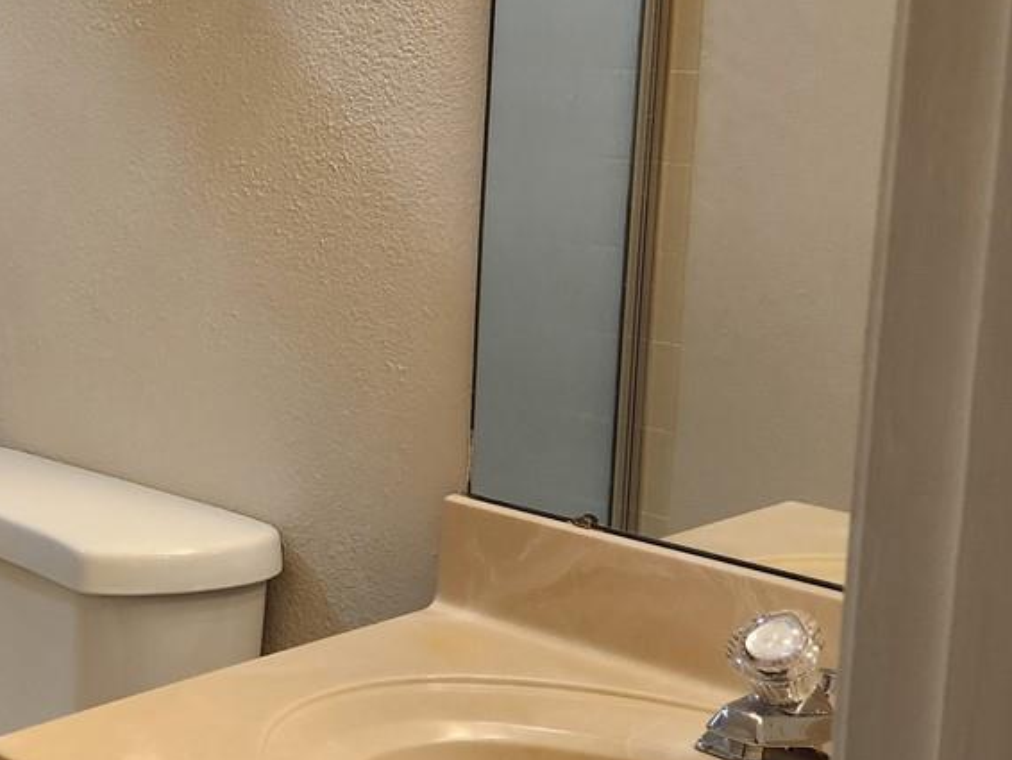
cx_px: -188
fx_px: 1901
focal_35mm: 65
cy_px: 338
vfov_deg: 22.6
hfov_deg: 26.6
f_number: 1.8
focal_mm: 5.4
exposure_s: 1/120
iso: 160
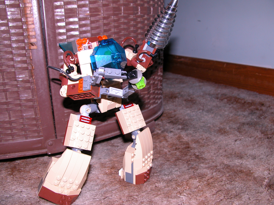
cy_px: 102
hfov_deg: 52.6
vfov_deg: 40.7
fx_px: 277
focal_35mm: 35
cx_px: 137
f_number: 3.5
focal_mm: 8.9
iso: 100
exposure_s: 1/60
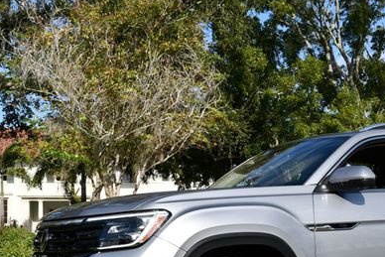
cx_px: 312
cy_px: 202
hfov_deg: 29.7
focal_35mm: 66
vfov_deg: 20.4
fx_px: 706
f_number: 9
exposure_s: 1/320
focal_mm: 20
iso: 100
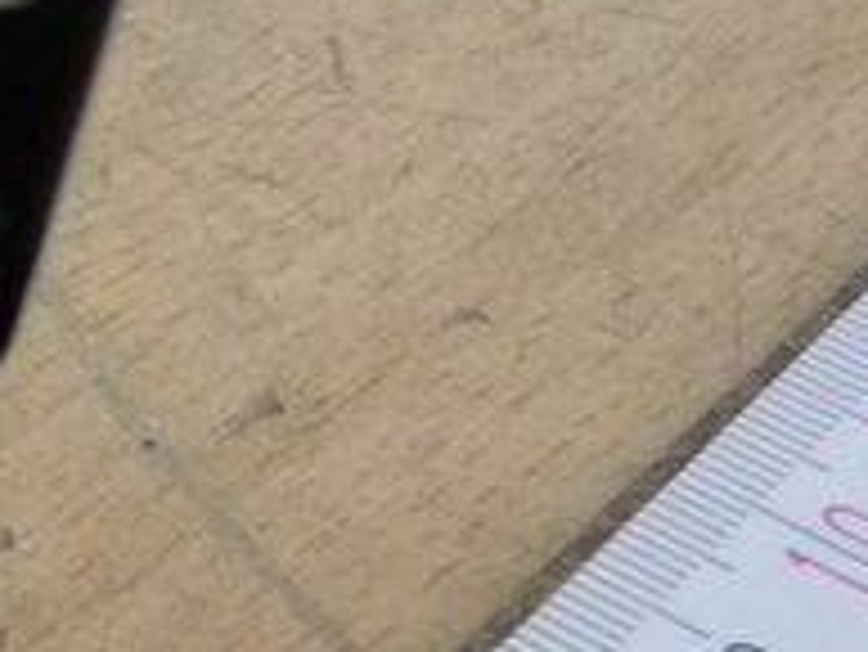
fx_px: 3488
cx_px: -908
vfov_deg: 10.6
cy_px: 697
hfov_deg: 12.4
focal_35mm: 139
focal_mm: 4.7
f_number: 3.3
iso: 400
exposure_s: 1/30
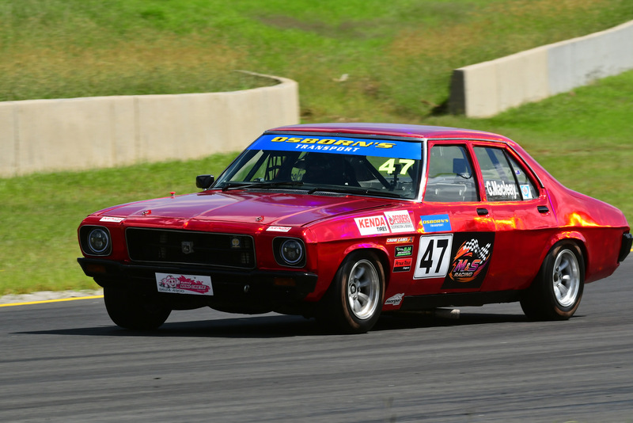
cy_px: 212
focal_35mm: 405
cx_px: 316
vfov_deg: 3.4
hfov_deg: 5.1
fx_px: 7123
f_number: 13
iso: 400
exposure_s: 1/500
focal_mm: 270
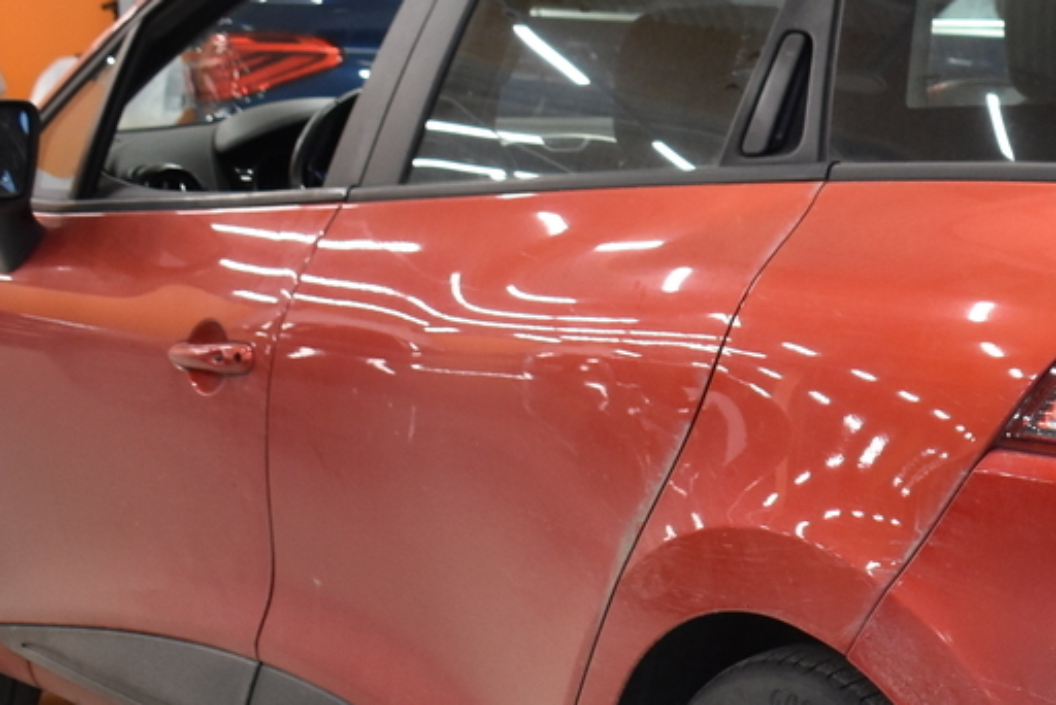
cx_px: 1163
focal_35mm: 100
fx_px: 2923
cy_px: 456
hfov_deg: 19.6
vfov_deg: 13.7
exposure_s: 1/60
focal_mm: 21
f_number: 3.8
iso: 800
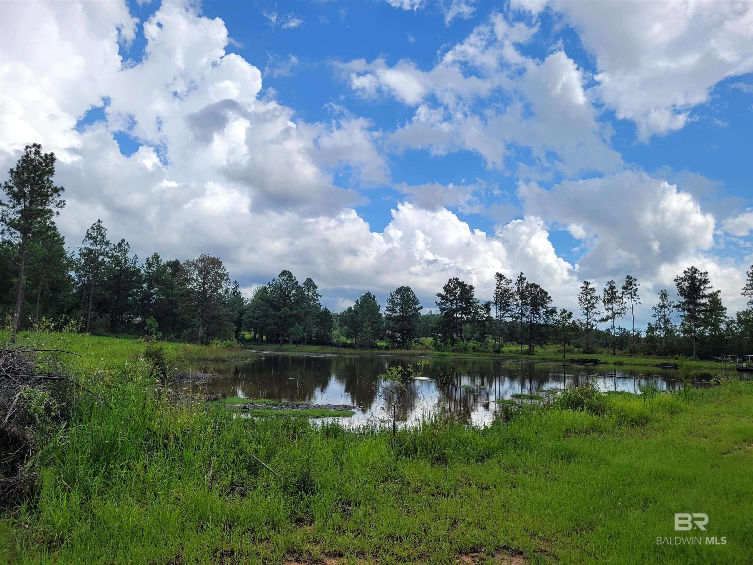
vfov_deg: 53.1
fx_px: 566
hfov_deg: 67.3
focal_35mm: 26
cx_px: 376
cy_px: 282
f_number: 1.8
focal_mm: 5.4
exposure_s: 1/3134
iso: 40
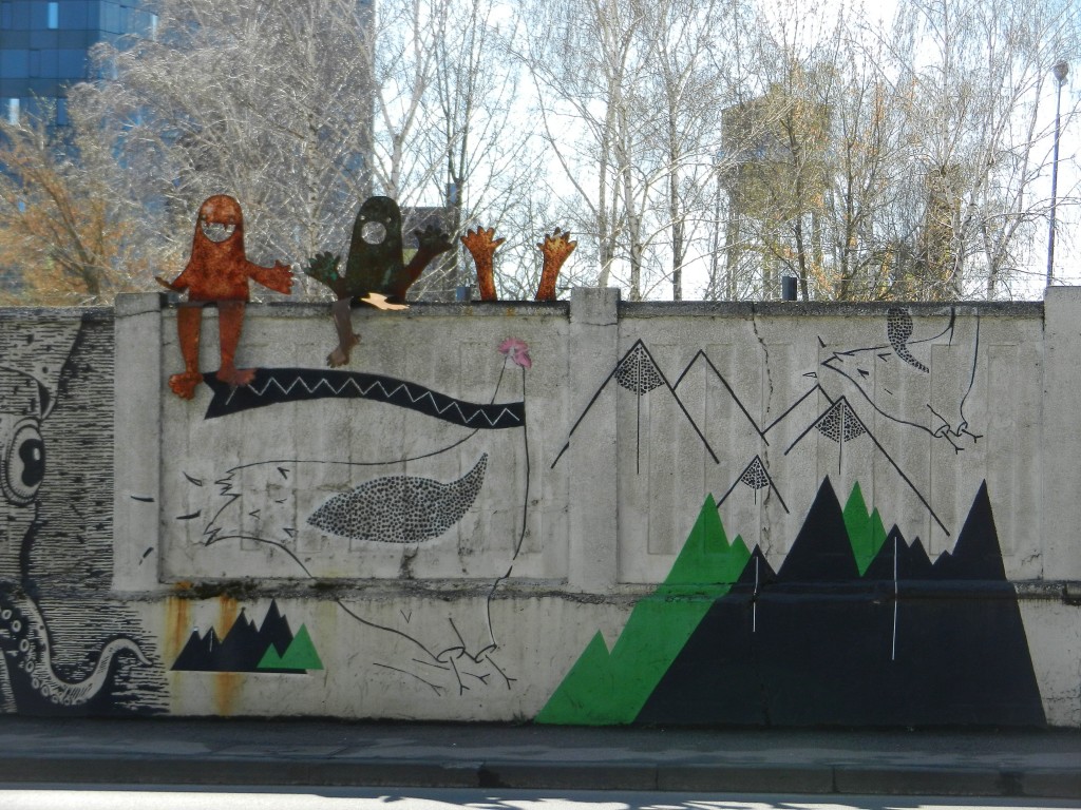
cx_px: 540
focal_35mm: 106
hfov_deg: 18.5
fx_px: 3310
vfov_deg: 14.0
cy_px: 405
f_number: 5
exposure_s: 1/320
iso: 160
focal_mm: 19.1
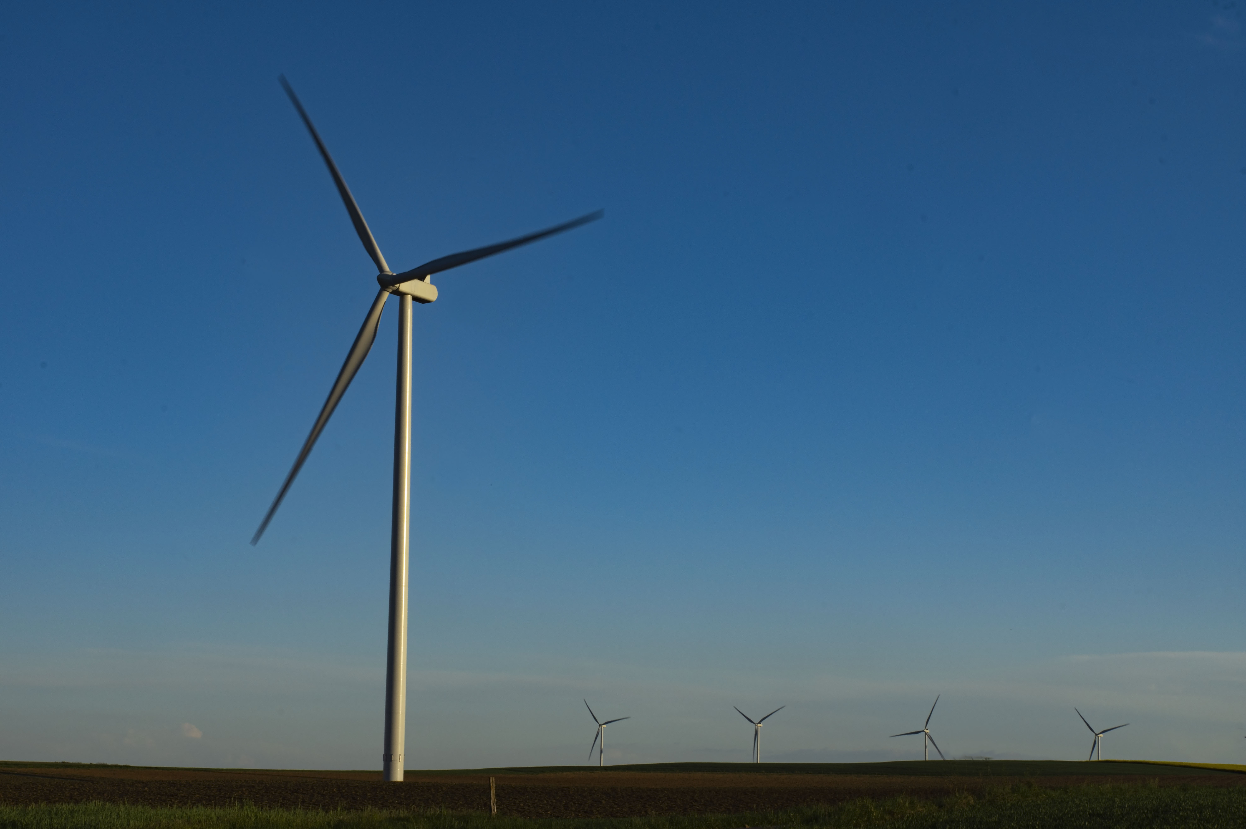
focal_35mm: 67
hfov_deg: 30.1
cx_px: 623
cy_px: 414
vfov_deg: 20.3
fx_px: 2317
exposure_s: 1/30
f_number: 20
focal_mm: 45
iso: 100
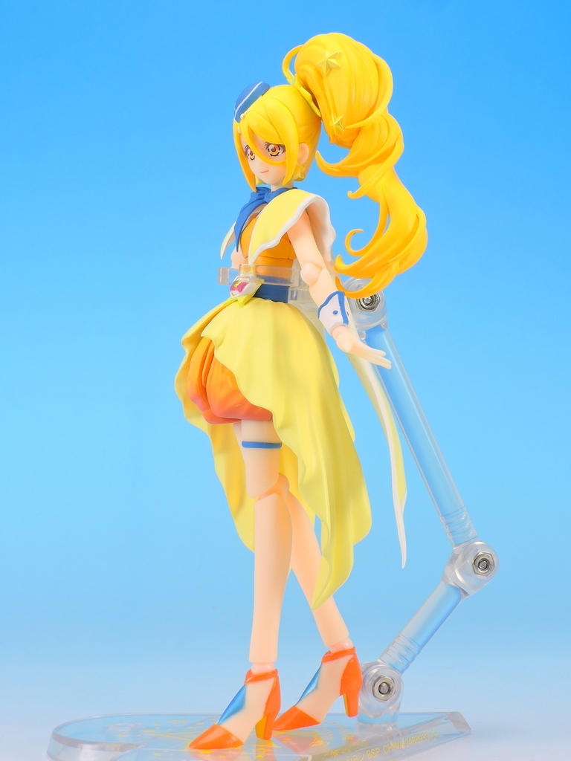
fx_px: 2309
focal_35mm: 105
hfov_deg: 14.1
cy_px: 380
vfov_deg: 18.7
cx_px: 286
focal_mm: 22.4
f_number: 7.3
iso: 80
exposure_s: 1/4
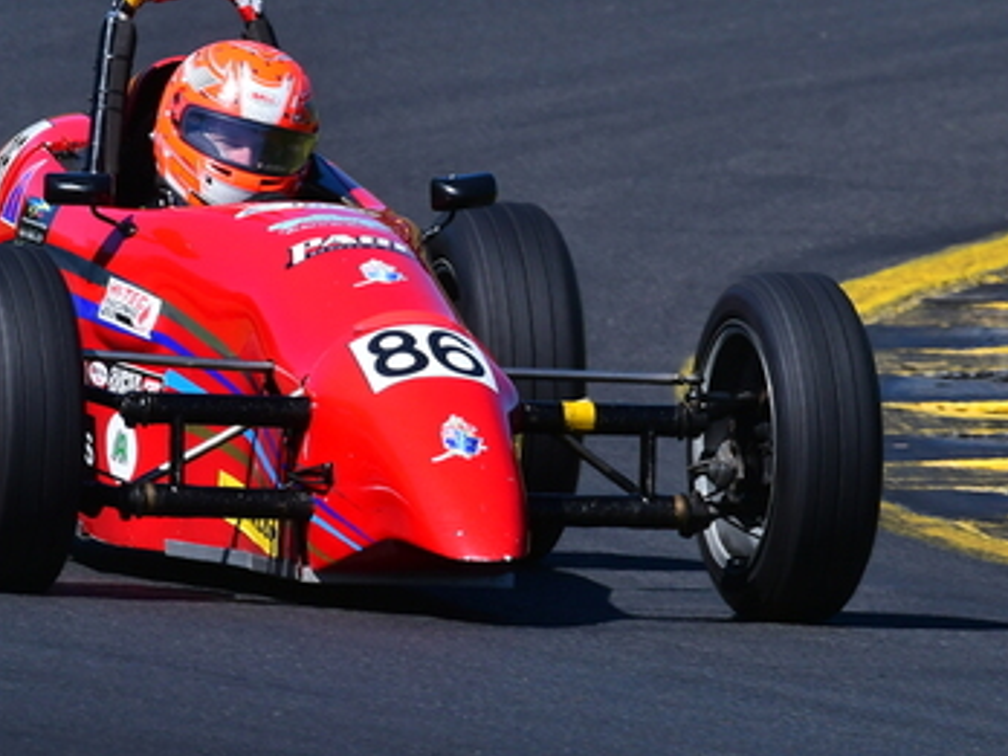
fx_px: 43417
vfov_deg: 1.0
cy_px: 161
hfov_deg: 1.3
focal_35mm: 1491
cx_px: 235
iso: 400
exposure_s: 1/640
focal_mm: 450
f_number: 11
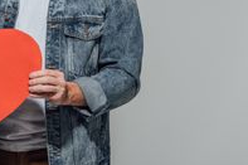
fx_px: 2030
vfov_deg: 4.6
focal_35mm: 295
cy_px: 3
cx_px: -1
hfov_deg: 7.0
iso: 100
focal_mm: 145
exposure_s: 1/160
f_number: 6.3
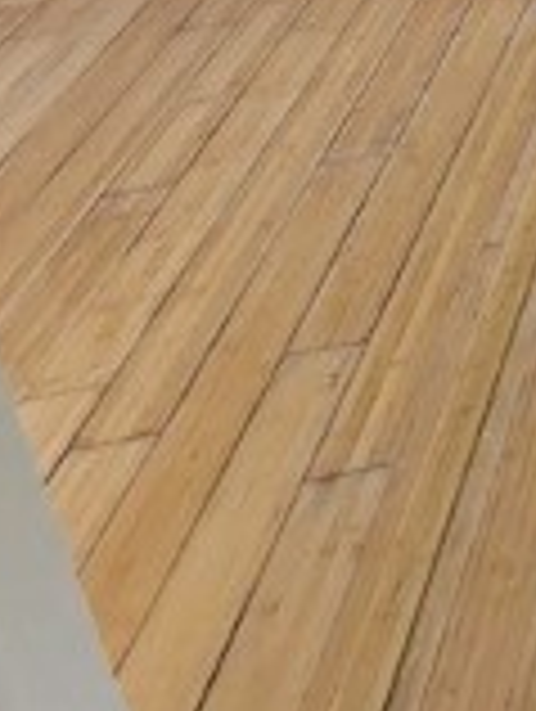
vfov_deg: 23.0
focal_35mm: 63
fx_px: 1297
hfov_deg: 15.4
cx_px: 1225
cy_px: -428
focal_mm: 2.2
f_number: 2.2
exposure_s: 1/60
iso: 200
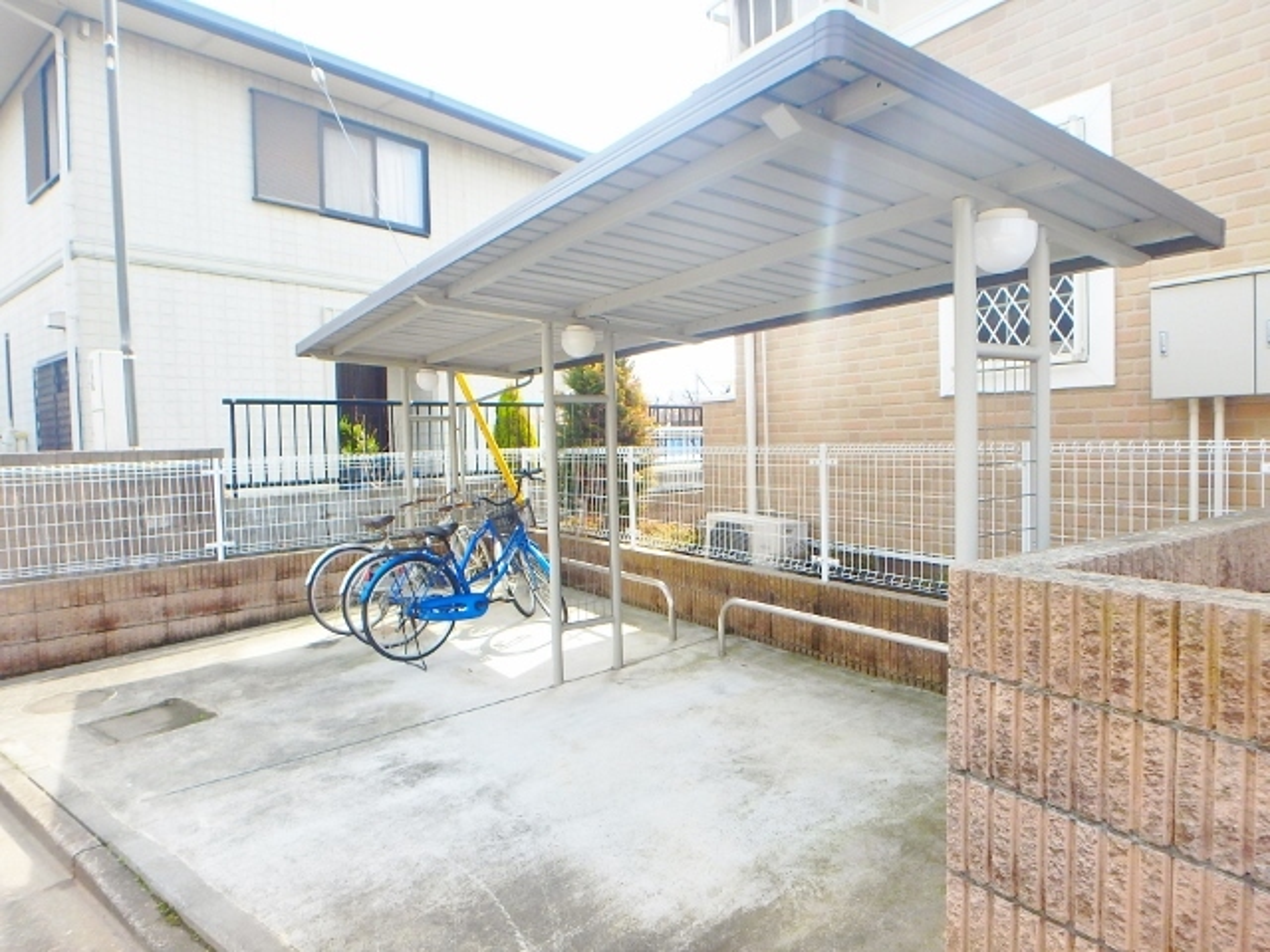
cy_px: 476
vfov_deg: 63.4
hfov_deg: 79.0
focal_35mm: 21
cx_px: 635
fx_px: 770
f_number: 3.5
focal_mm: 3.7
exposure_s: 1/320
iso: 125
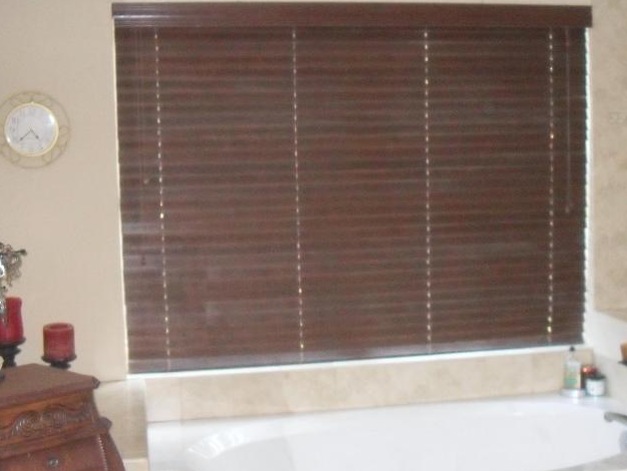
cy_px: 252
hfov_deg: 33.7
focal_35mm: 57
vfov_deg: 25.7
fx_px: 1033
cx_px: 378
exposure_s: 1/45
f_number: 2.8
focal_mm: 6.2
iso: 400
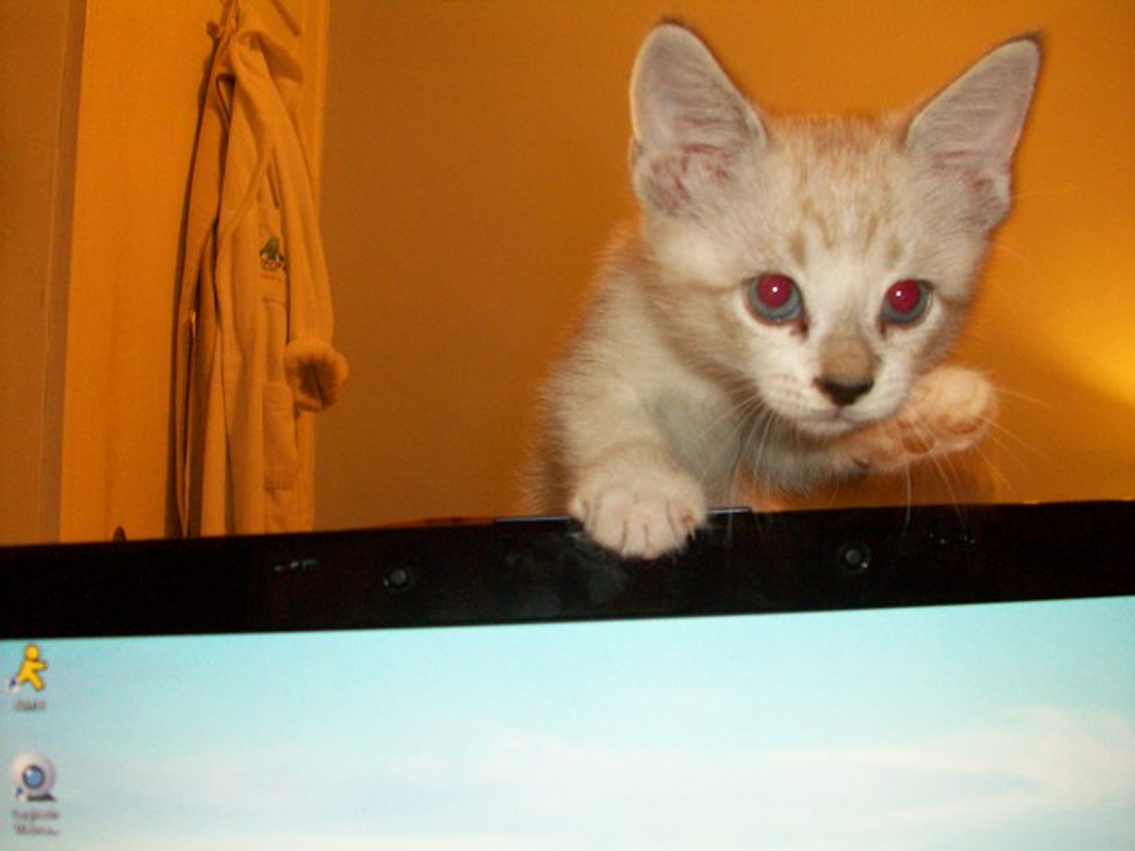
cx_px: 568
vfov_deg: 41.8
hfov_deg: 54.0
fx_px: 1115
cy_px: 426
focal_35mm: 34
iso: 160
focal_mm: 5.7
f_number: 2.8
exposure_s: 1/30
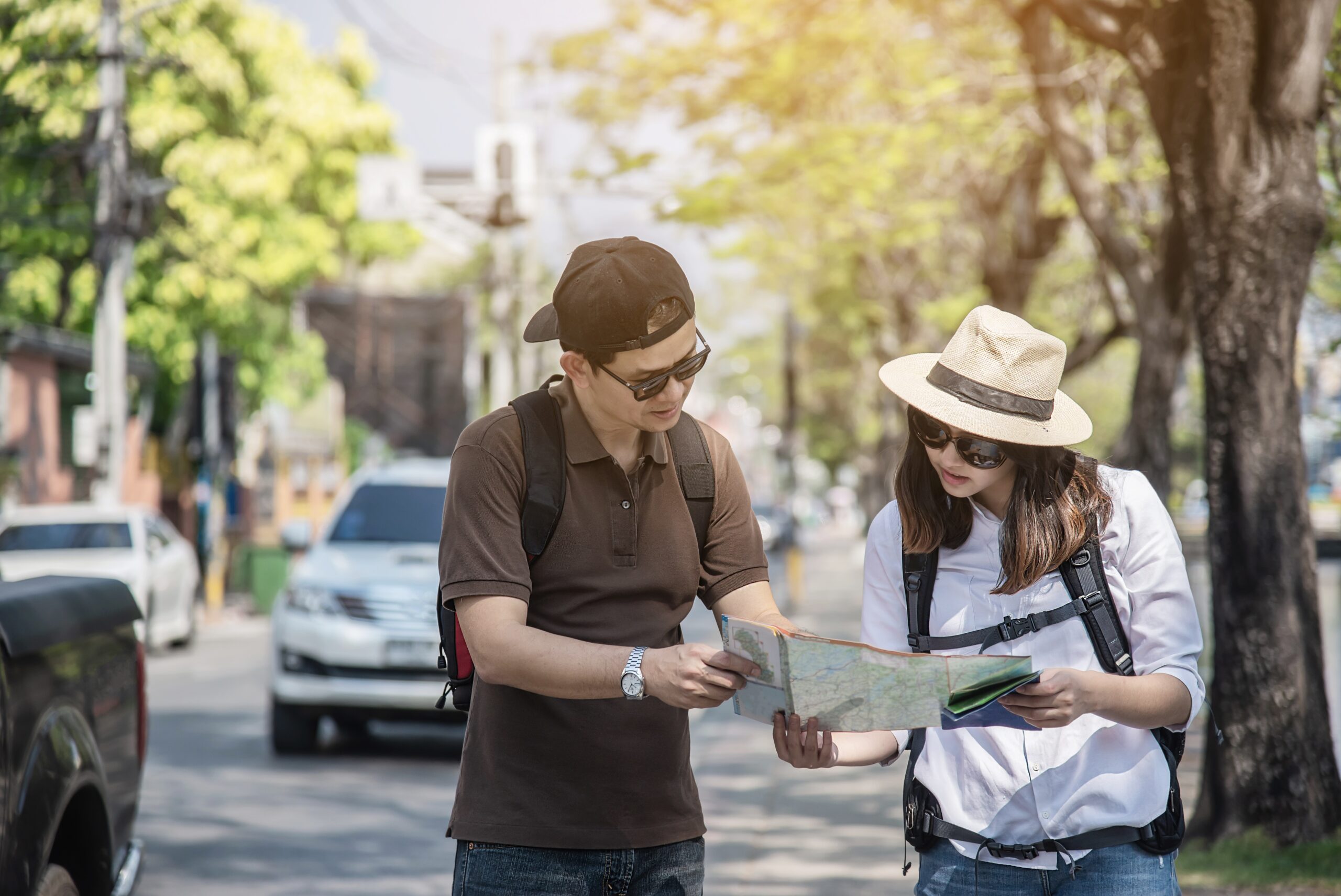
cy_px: 448
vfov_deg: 11.4
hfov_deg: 17.1
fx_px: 4472
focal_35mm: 120
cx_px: 670
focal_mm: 120
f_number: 4
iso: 400
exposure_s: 1/2000
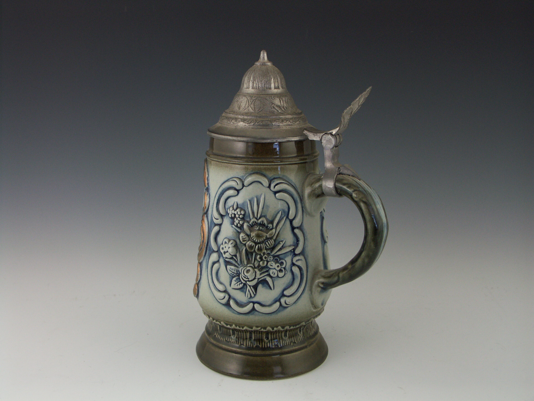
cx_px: 267
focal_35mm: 42
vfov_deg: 34.3
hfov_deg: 44.8
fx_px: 648
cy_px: 200
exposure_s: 1/60
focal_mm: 10.71
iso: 100
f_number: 3.5
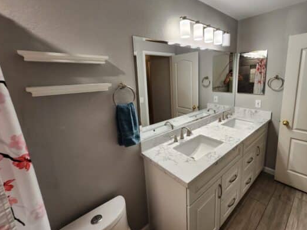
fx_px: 133
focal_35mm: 15
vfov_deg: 81.3
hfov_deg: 97.7
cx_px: 171
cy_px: 100
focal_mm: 2.2
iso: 200
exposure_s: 1/60
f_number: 2.2
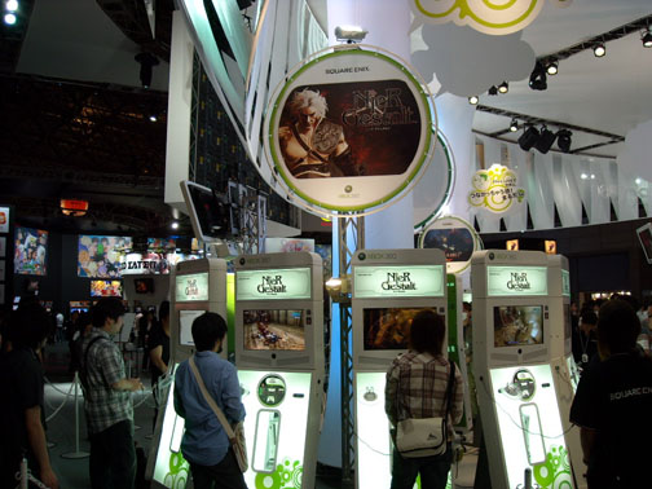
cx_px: 326
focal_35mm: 35
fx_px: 659
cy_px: 244
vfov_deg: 40.7
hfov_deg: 52.6
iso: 64
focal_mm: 5.7
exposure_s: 1/30
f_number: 2.8
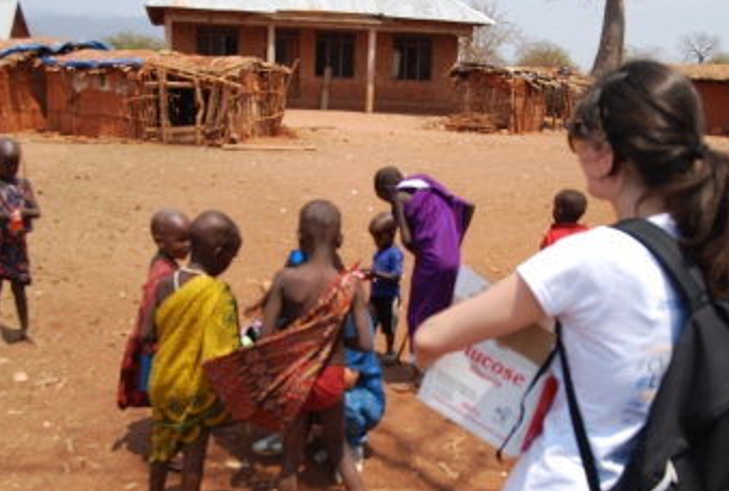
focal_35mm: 41
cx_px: 372
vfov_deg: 32.8
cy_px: 269
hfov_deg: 47.3
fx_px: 832
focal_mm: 24
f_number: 7.1
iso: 100
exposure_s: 1/200
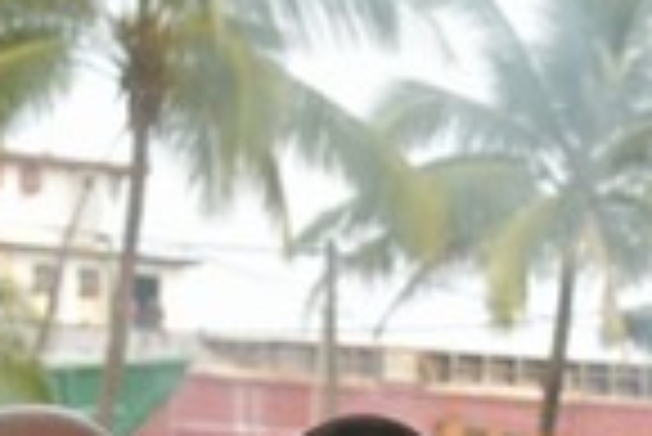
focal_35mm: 215
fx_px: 3898
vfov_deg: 6.2
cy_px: 863
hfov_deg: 9.5
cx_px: 603
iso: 400
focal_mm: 48
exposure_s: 1/200
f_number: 7.1
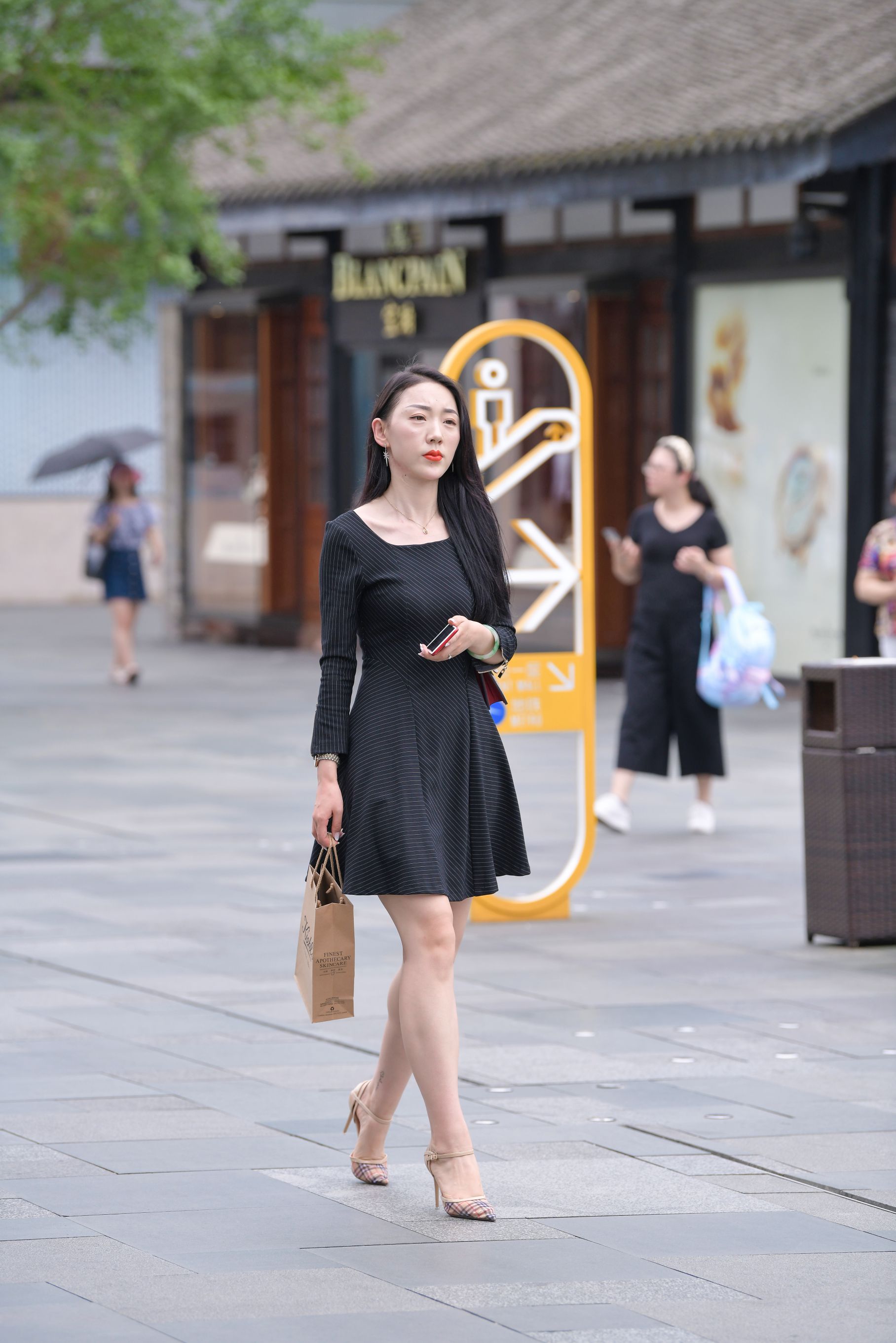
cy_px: 672
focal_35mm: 155
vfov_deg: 13.2
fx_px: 5786
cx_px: 448
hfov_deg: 8.9
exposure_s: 1/800
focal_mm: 155
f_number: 4
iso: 250
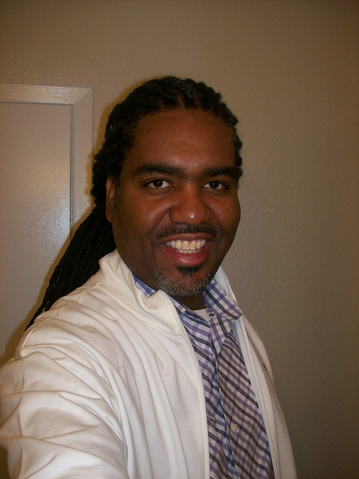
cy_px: 240
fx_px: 498
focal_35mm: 36
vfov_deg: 51.4
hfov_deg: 39.6
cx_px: 180
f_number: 2.7
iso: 80
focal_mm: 6
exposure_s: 1/64
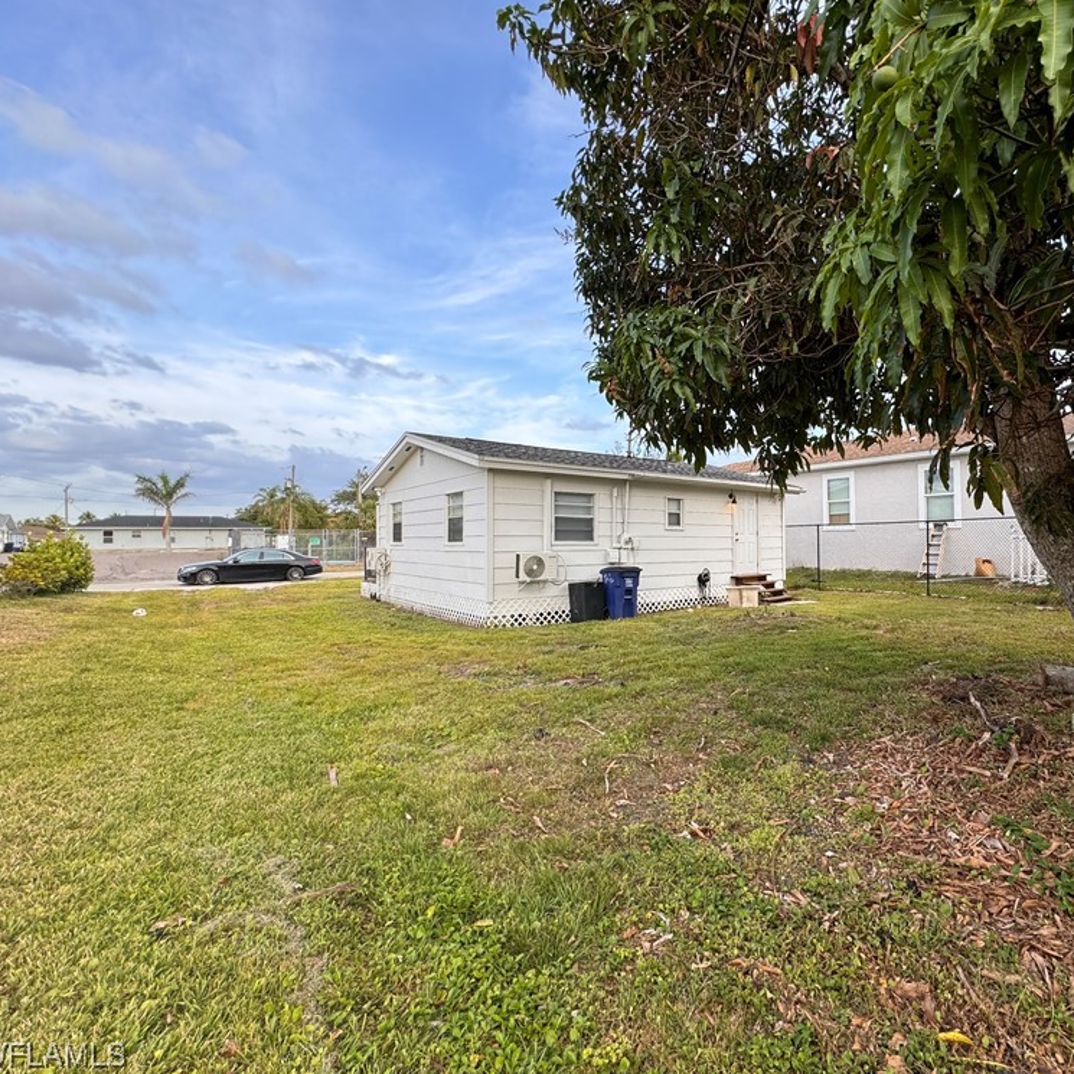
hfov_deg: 82.0
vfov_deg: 84.0
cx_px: 688
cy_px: 533
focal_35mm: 17
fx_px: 597
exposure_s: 1/196
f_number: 2.2
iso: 40
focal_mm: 2.22
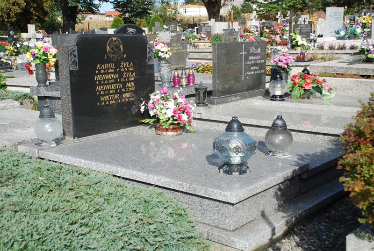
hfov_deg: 41.0
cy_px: 126
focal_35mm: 48
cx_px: 187
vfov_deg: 28.2
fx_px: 500
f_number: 8
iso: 500
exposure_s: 1/800
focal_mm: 32
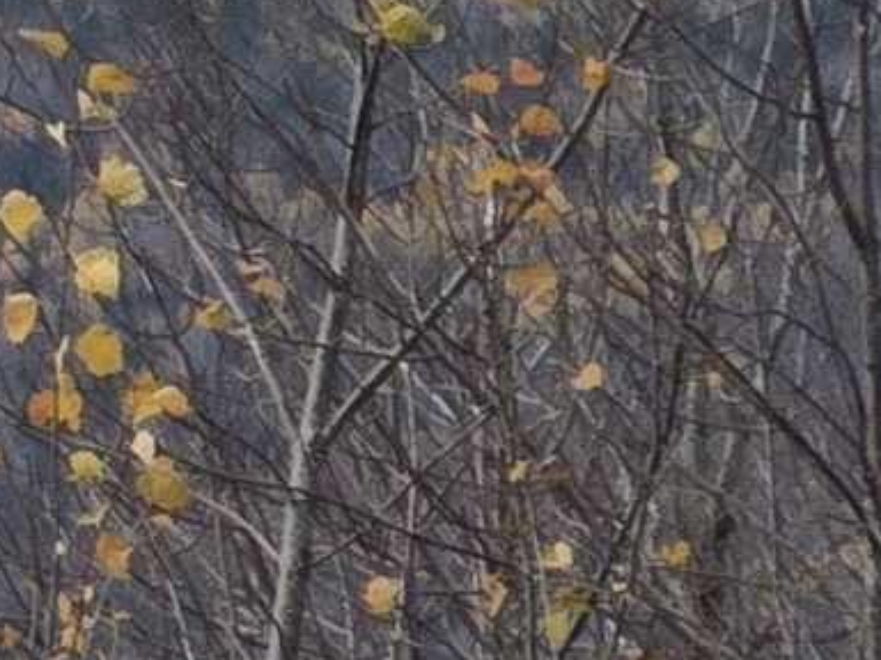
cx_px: -2620
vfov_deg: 1.6
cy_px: 536
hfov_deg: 2.1
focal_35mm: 919
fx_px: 23389
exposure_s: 1/1290
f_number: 3.4
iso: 64
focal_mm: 18.6
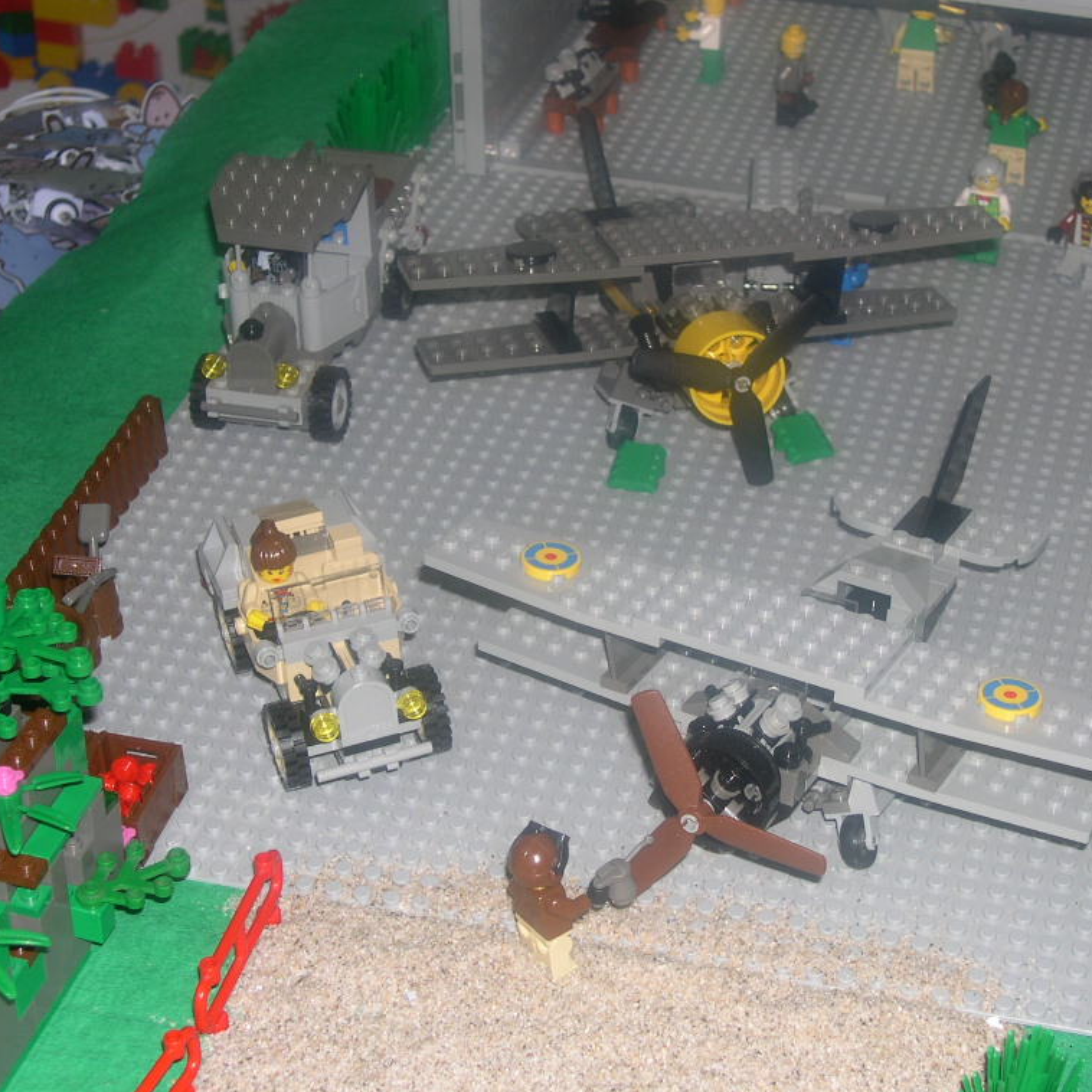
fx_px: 2641
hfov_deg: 23.3
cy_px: 540
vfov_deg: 23.4
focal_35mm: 74
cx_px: 617
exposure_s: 1/60
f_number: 3.5
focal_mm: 13.2
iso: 100
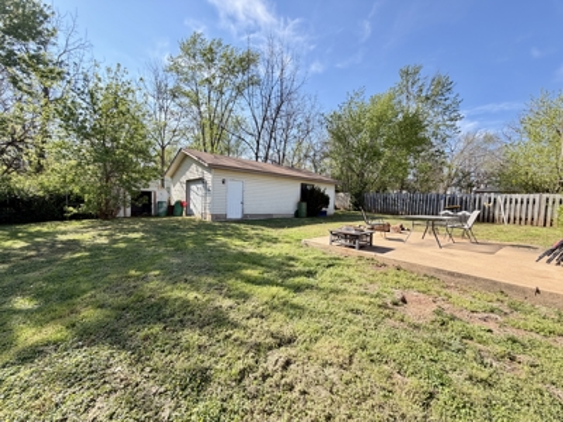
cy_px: 211
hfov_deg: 102.1
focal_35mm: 14
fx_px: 228
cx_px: 282
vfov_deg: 85.7
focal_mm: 2.22
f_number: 2.2
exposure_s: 1/502
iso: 64
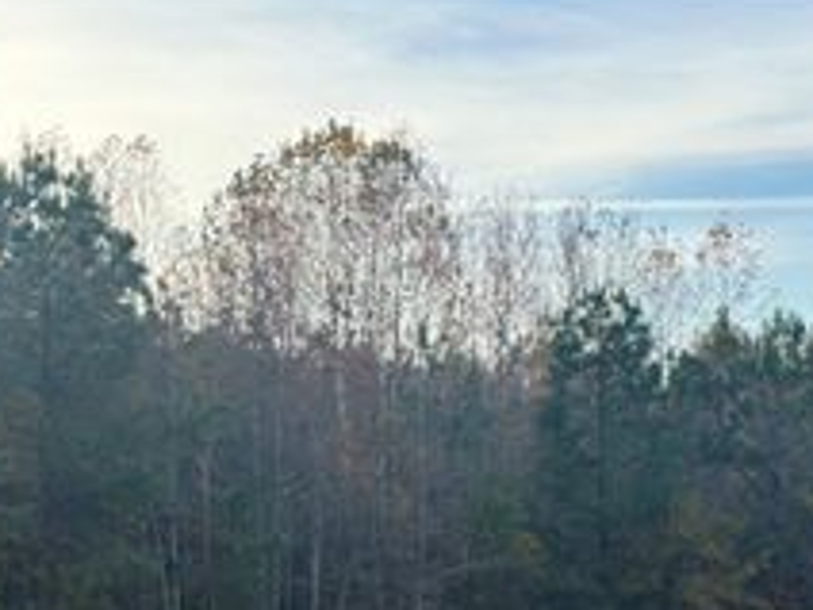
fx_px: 2654
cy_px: 700
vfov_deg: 12.8
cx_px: 721
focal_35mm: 113
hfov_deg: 17.2
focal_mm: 6.86
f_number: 1.78
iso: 80
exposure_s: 1/797
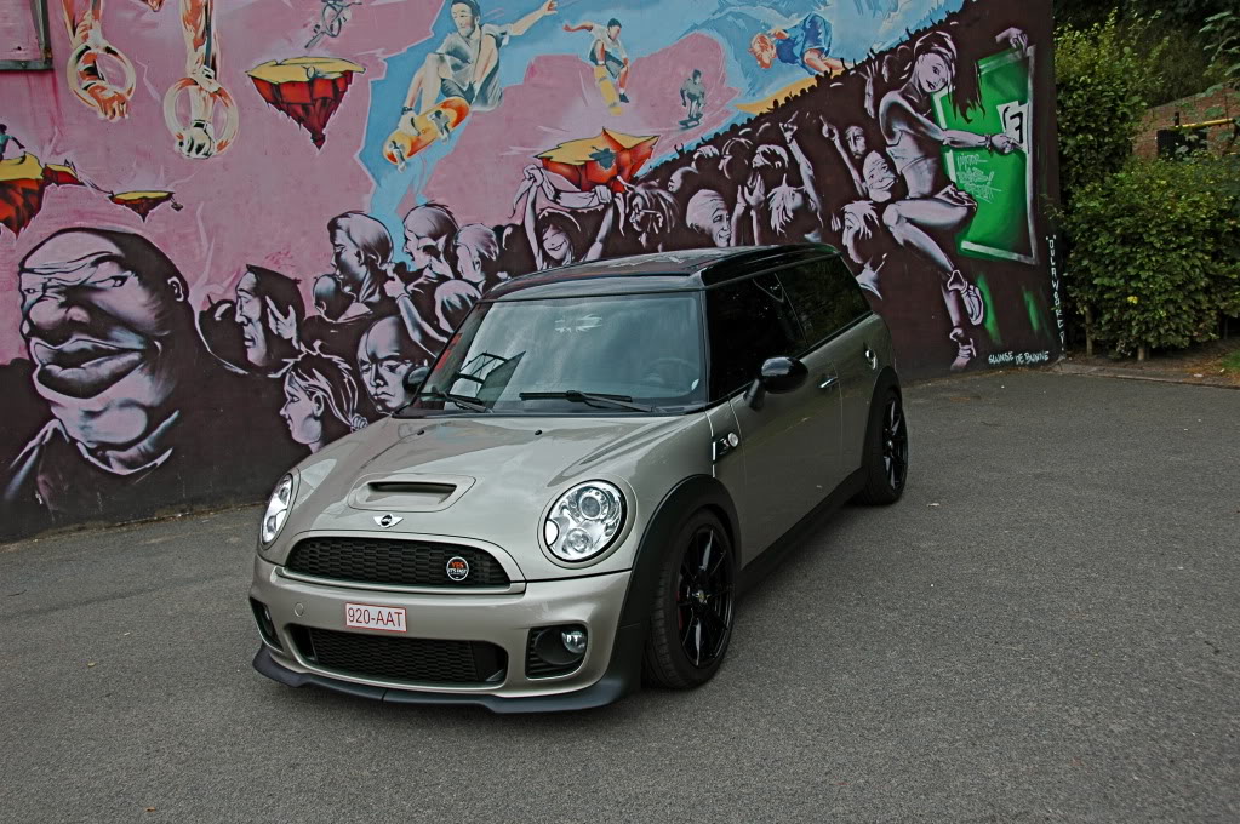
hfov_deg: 53.2
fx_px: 1239
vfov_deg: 36.8
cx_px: 620
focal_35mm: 36
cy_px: 412
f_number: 5.6
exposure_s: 1/80
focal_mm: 24
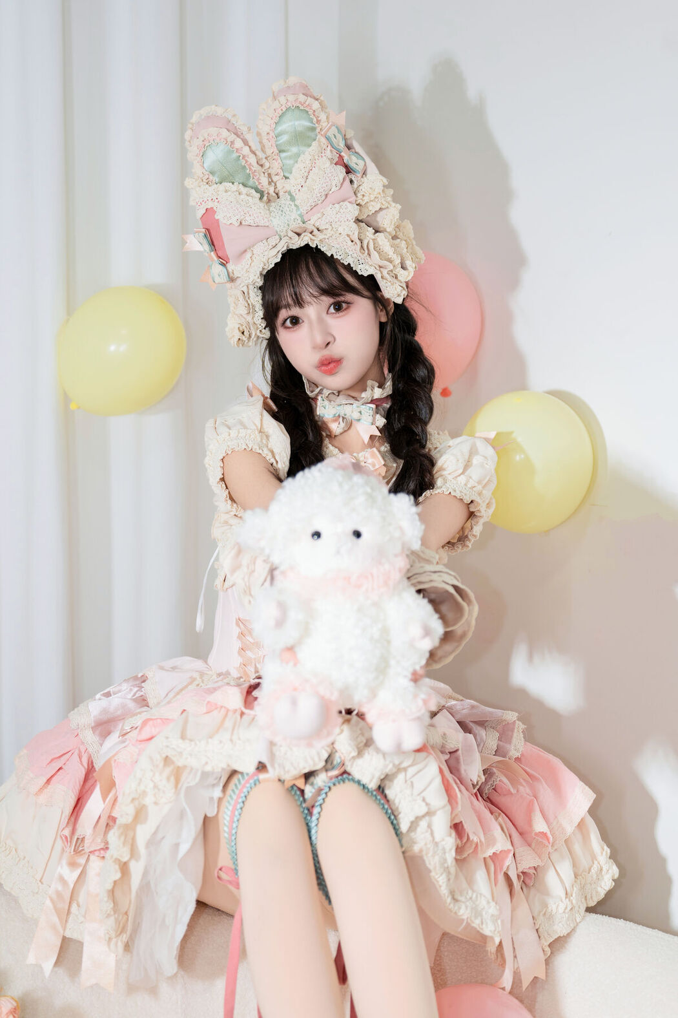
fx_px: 2684
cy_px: 509
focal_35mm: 95
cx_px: 339
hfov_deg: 14.4
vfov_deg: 21.5
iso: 800
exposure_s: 1/200
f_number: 2.8
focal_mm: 95
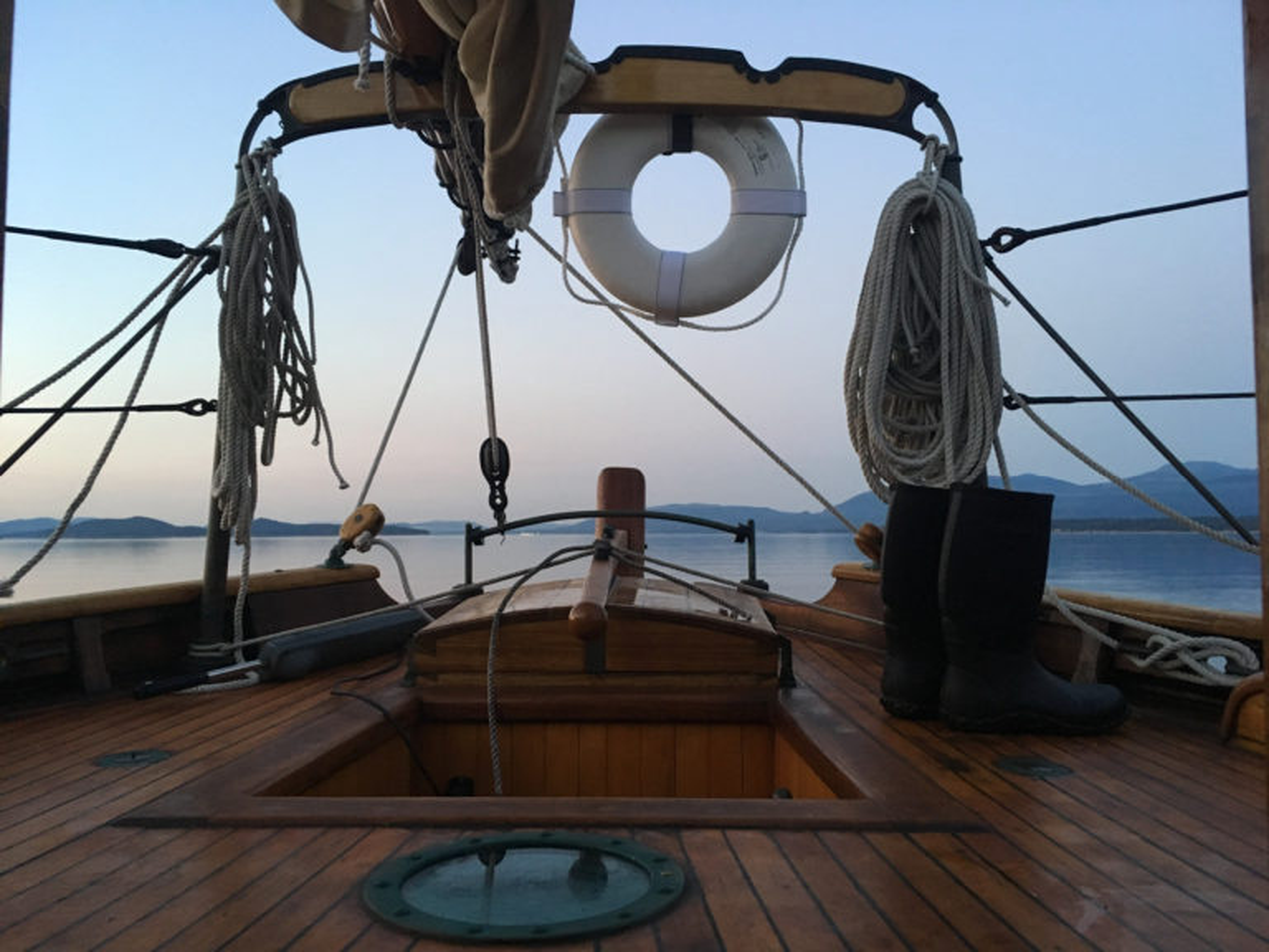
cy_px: 476
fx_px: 1063
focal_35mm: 29
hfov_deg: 61.7
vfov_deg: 48.2
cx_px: 634
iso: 200
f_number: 2.2
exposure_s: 1/24
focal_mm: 4.15
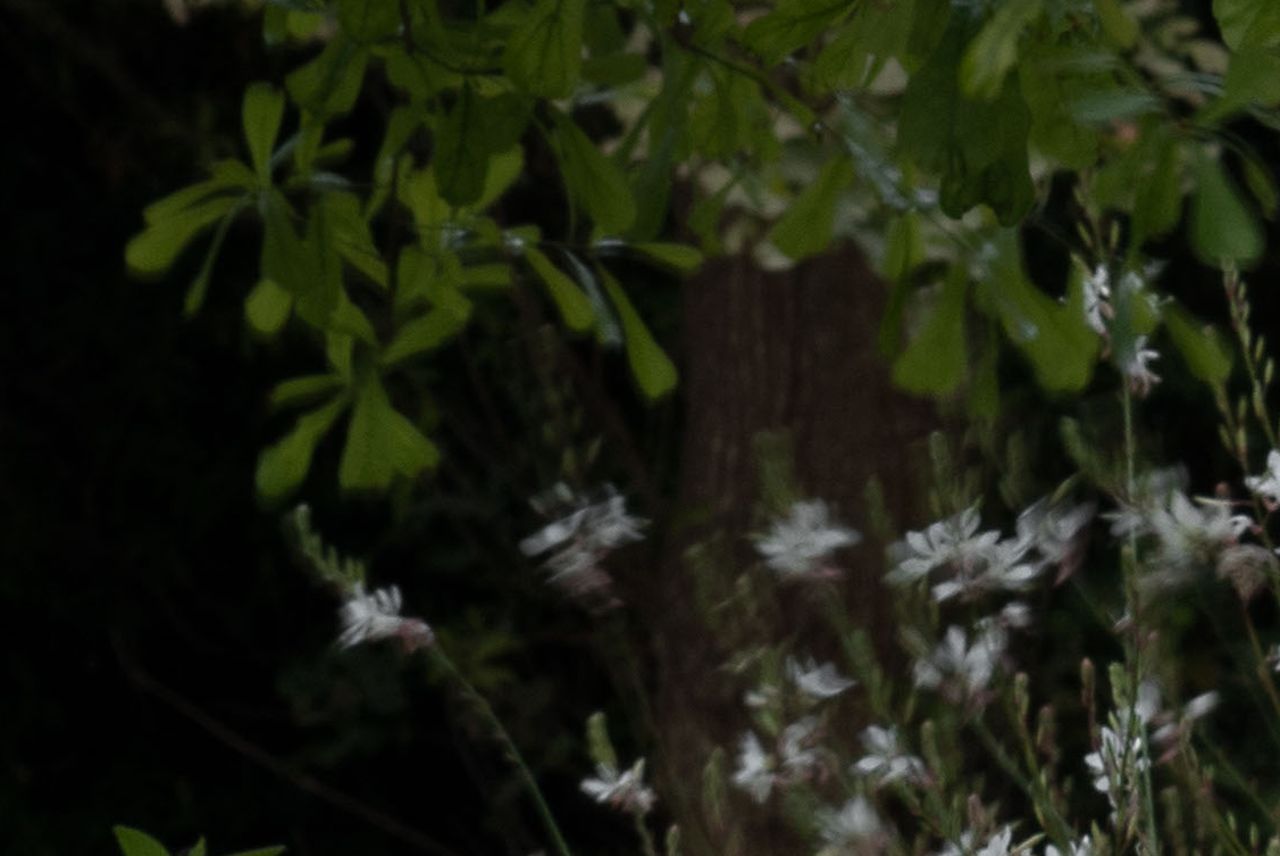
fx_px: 22165
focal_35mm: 623
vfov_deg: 2.2
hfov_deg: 3.2
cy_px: 94
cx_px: 4035
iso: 400
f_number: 13
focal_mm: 85
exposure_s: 1/2
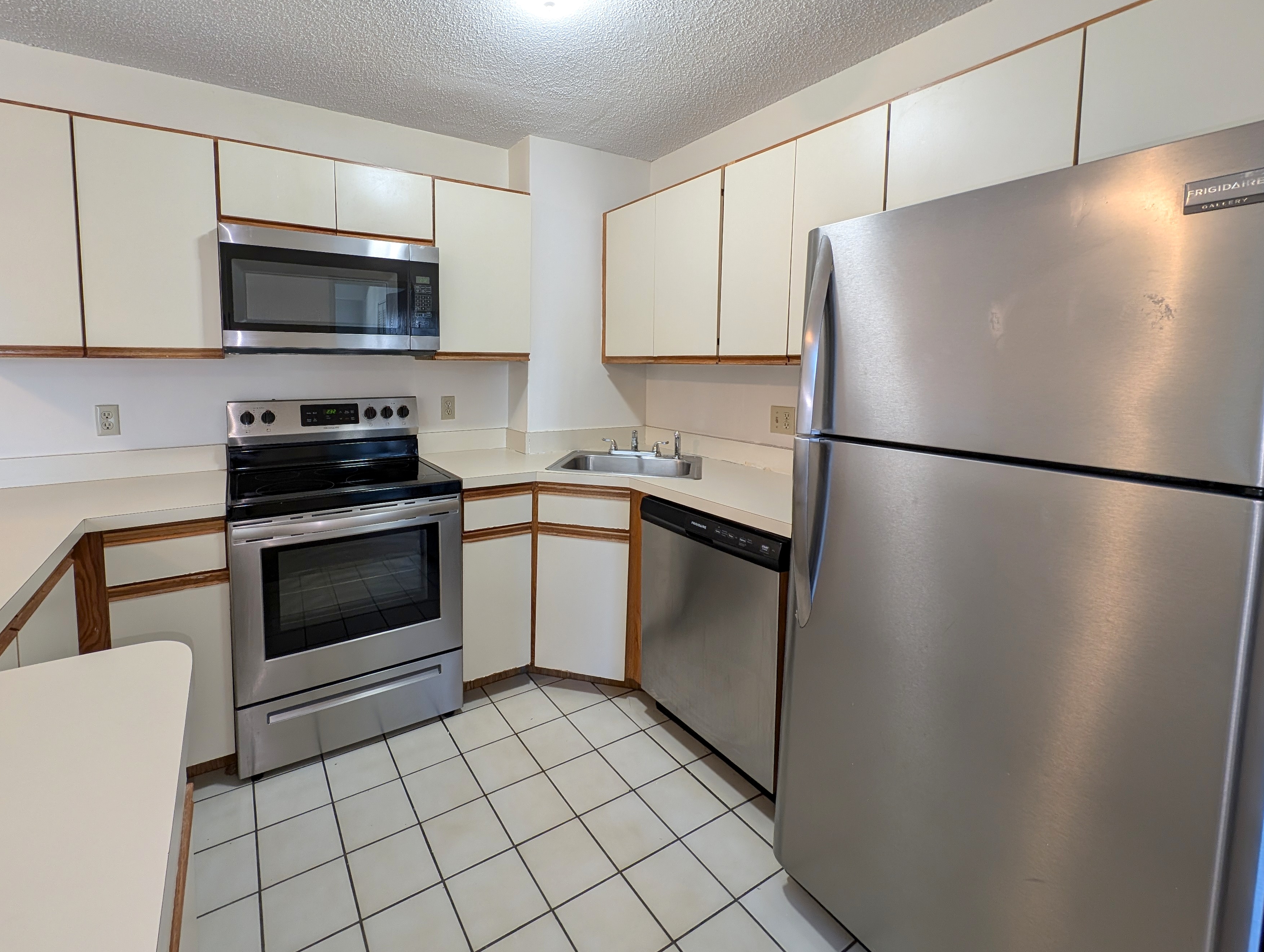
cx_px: 552
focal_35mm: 14
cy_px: 403
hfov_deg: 101.4
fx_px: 512
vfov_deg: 85.2
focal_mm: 2.23
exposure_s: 1/30
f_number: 1.95
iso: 93
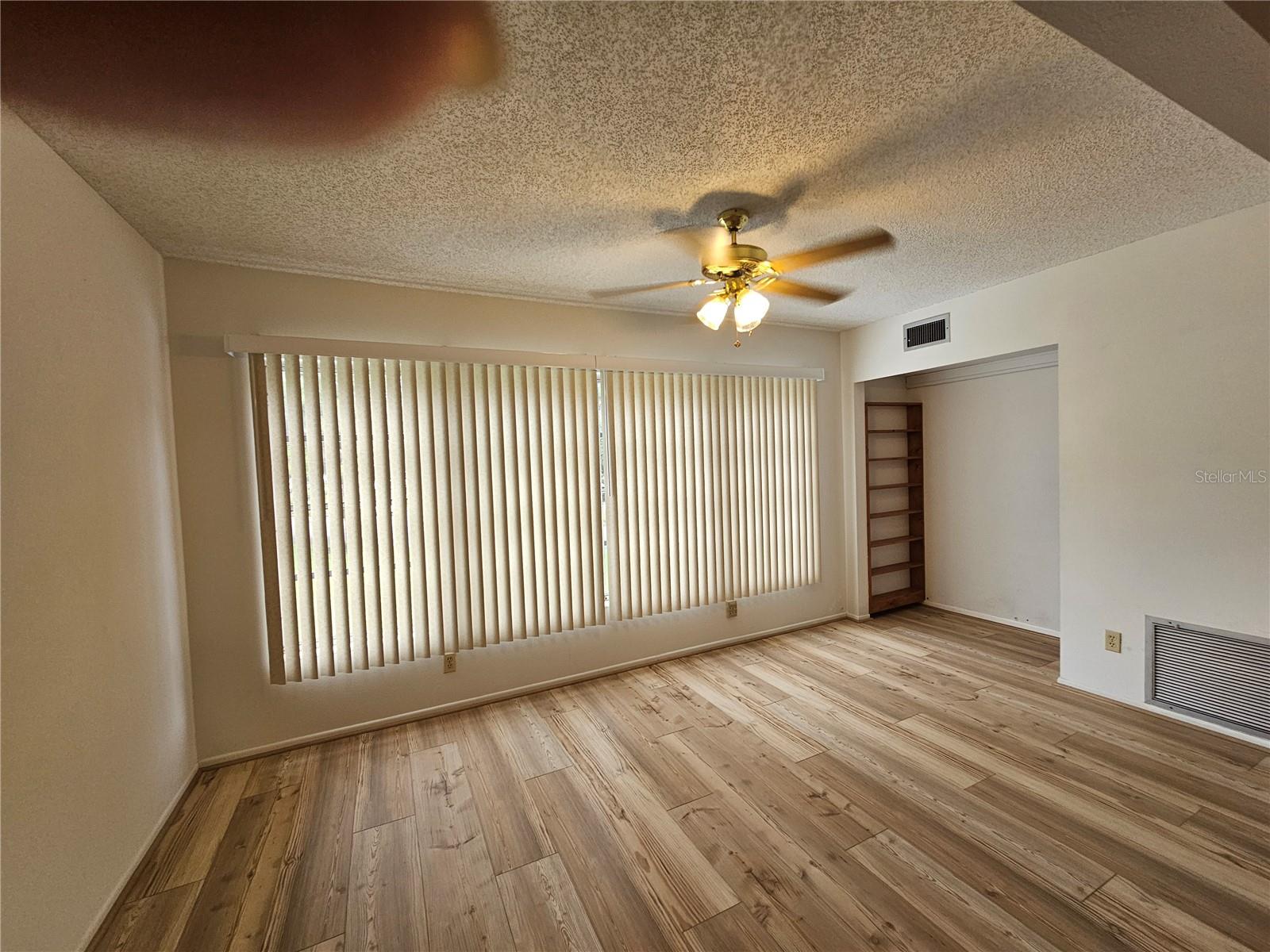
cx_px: 635
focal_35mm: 13
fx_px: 477
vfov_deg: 89.9
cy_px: 476
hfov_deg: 106.2
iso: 100
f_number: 2.2
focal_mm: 2.2
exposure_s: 1/60
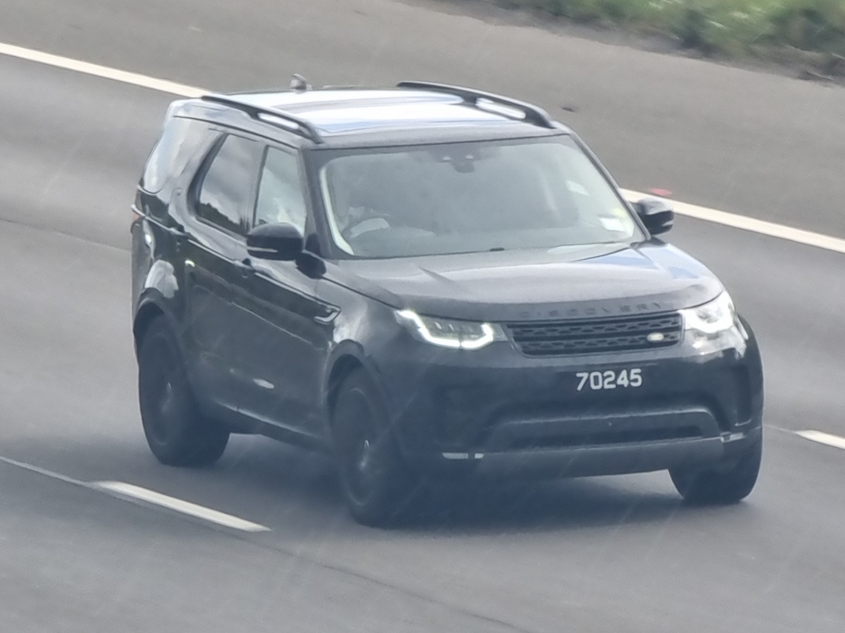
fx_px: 5858
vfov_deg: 6.2
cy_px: 316
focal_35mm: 240
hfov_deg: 8.3
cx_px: 422
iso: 80
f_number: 4.9
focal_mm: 30.6
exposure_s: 1/120
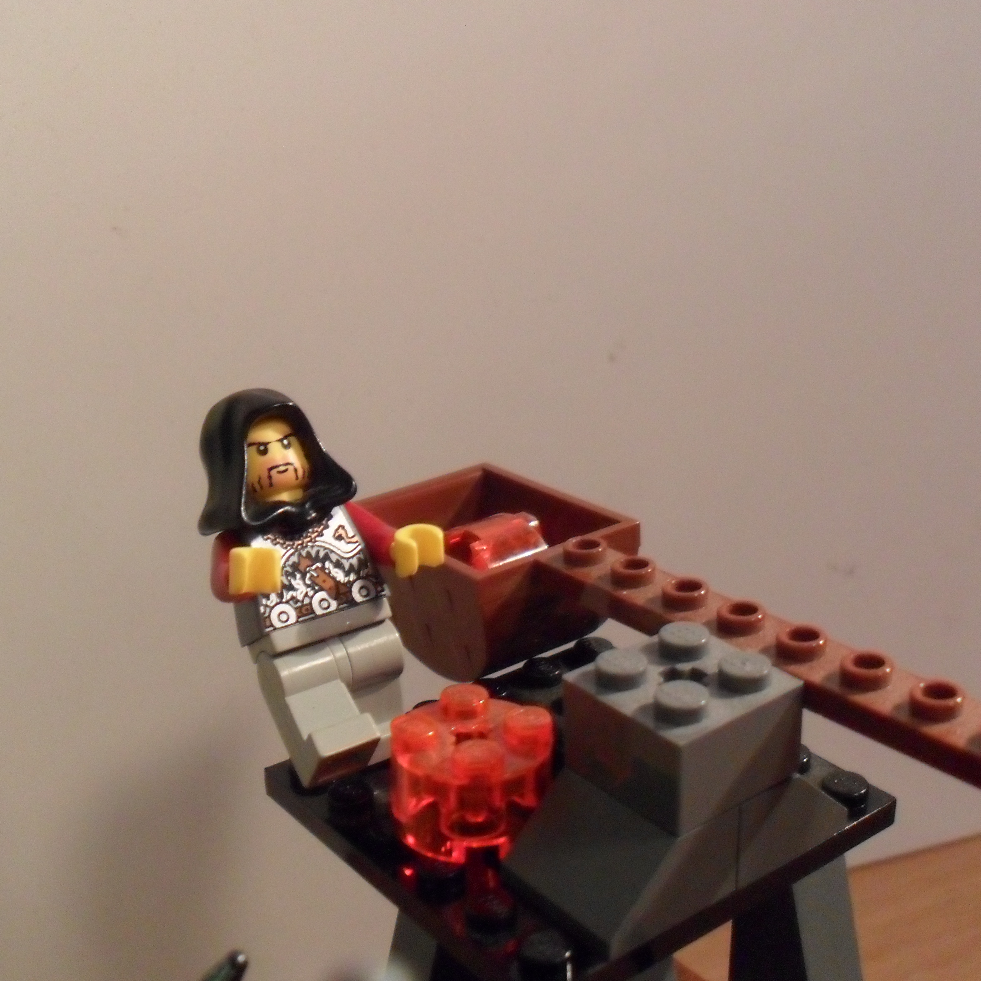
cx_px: 523
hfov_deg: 37.5
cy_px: 516
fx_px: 1443
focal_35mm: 45
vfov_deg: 37.5
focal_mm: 6.3
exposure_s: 1/10
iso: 400
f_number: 3
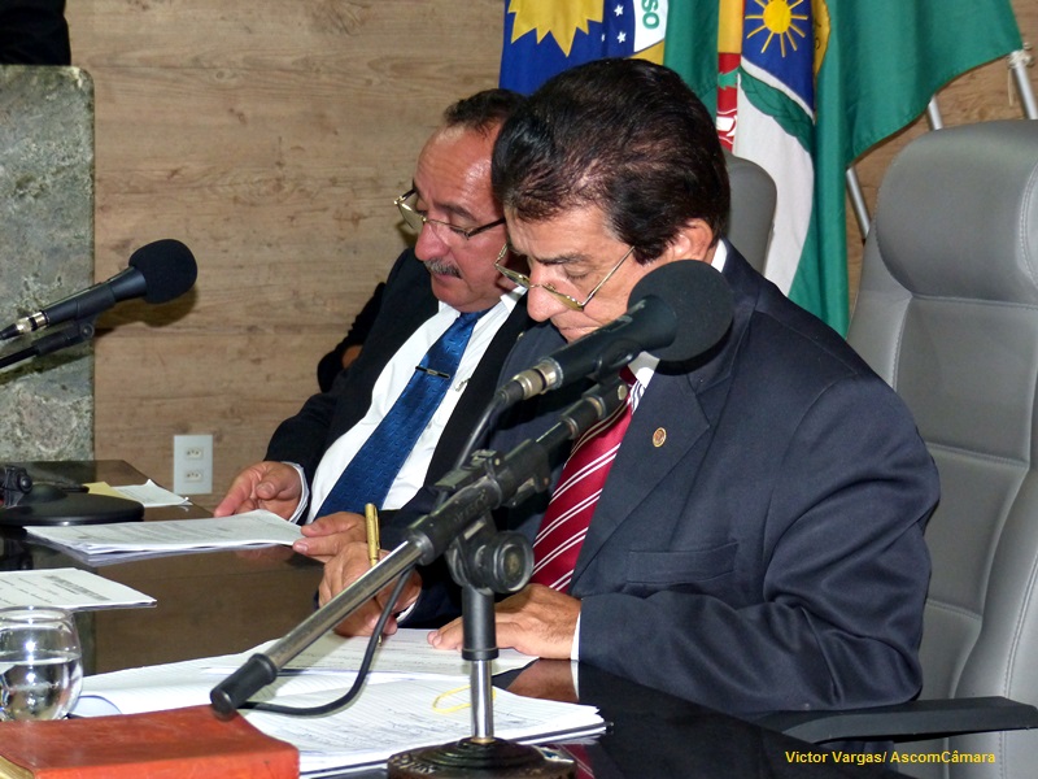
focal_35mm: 104
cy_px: 390
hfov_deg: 18.9
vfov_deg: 14.2
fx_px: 3119
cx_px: 519
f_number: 2.8
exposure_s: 1/60
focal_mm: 18.7
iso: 400
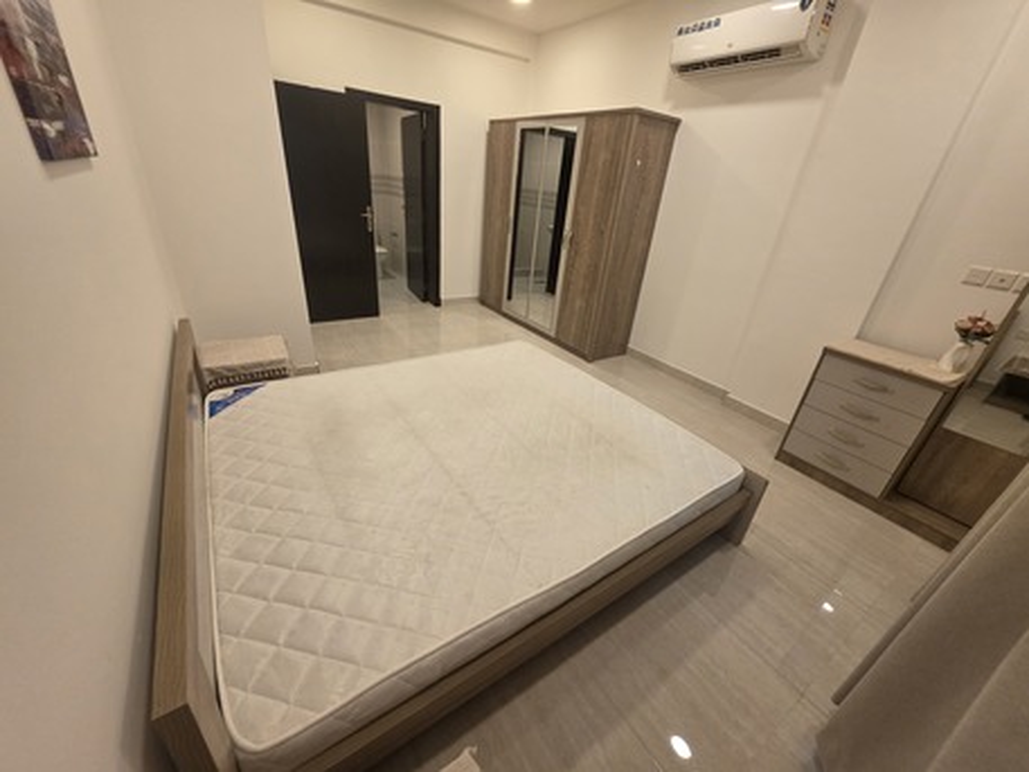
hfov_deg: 106.2
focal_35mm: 13
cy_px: 386
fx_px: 387
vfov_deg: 89.9
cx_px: 514
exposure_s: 1/100
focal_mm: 2.2
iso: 200
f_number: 1.9
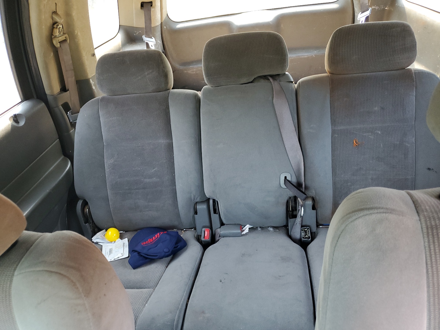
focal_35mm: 26
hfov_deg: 67.3
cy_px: 165
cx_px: 220
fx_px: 330
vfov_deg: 53.1
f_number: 1.5
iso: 103
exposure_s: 1/50
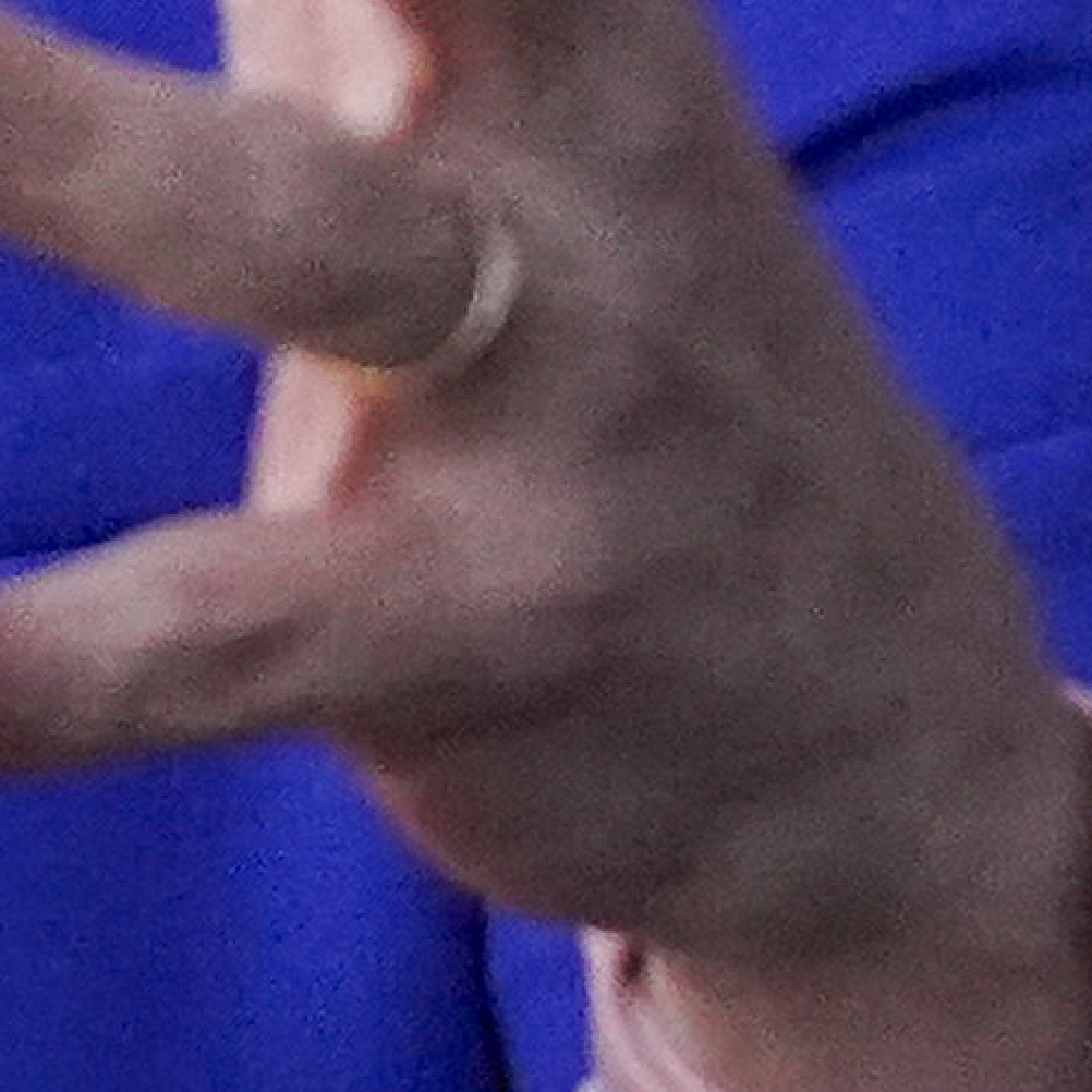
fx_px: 43828
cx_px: -2537
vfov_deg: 1.4
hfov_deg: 1.4
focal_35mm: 1228
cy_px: -1051
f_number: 3.2
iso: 6400
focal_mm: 123
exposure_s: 1/16000
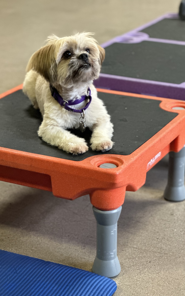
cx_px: 103
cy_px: 138
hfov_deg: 14.8
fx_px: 710
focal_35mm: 88
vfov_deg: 23.6
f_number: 2.8
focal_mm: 9
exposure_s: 1/40
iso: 320
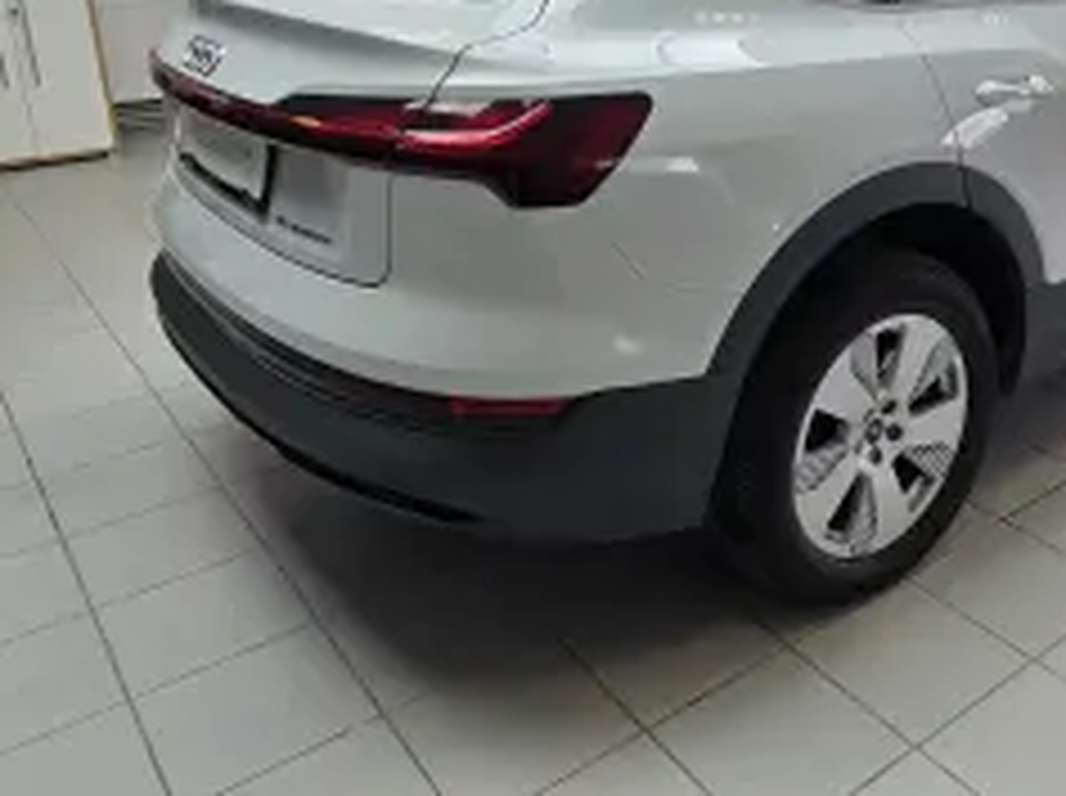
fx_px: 1076
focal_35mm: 35
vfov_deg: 39.5
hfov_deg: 50.9
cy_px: 202
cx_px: 774
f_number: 1.7
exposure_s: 1/100
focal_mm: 6.3
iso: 32
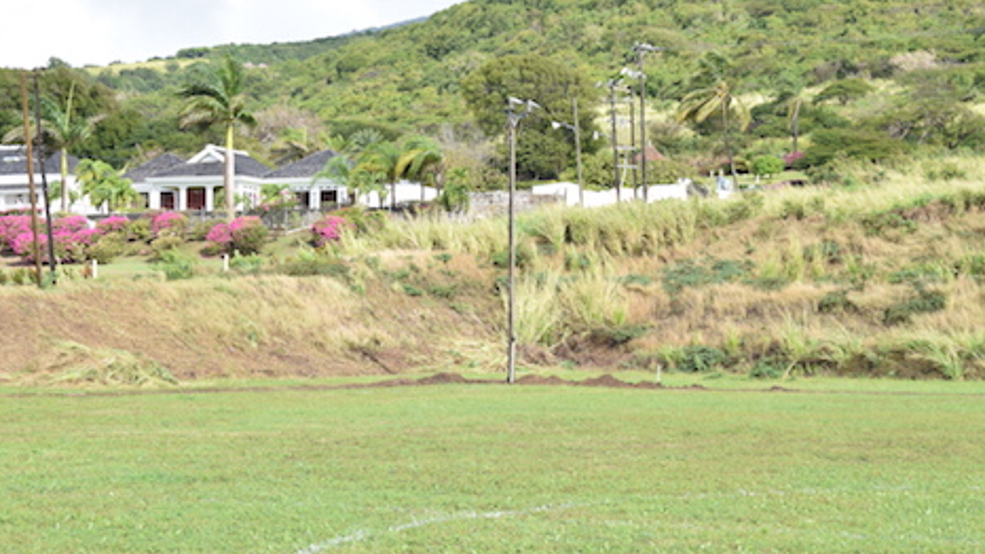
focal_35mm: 82
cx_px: 564
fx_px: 2141
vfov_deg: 14.7
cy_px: 346
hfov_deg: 25.9
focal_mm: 38
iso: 100
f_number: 7.1
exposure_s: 1/160
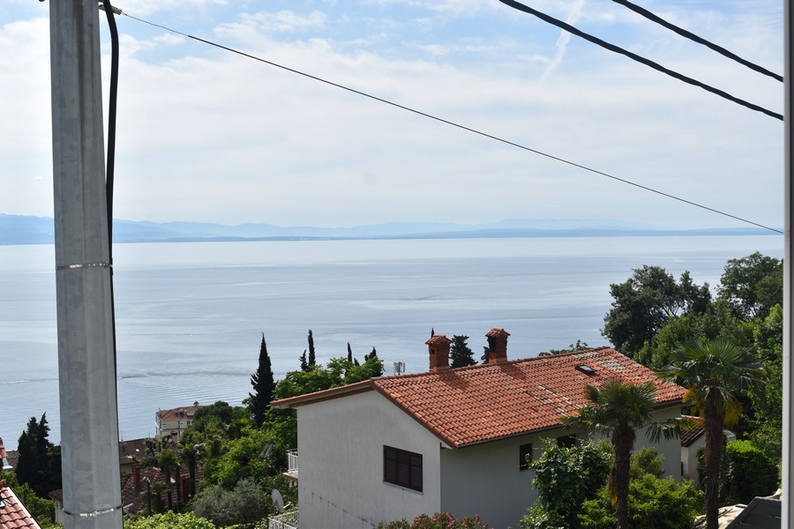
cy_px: 264
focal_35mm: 44
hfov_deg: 45.0
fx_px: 959
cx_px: 397
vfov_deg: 30.8
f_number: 9
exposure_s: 1/320
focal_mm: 29
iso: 100
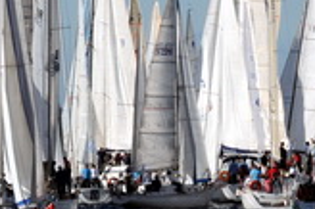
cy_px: 76
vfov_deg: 1.3
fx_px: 9580
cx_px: 12
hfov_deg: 1.9
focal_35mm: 1096
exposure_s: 1/640
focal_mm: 200
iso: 200
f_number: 13
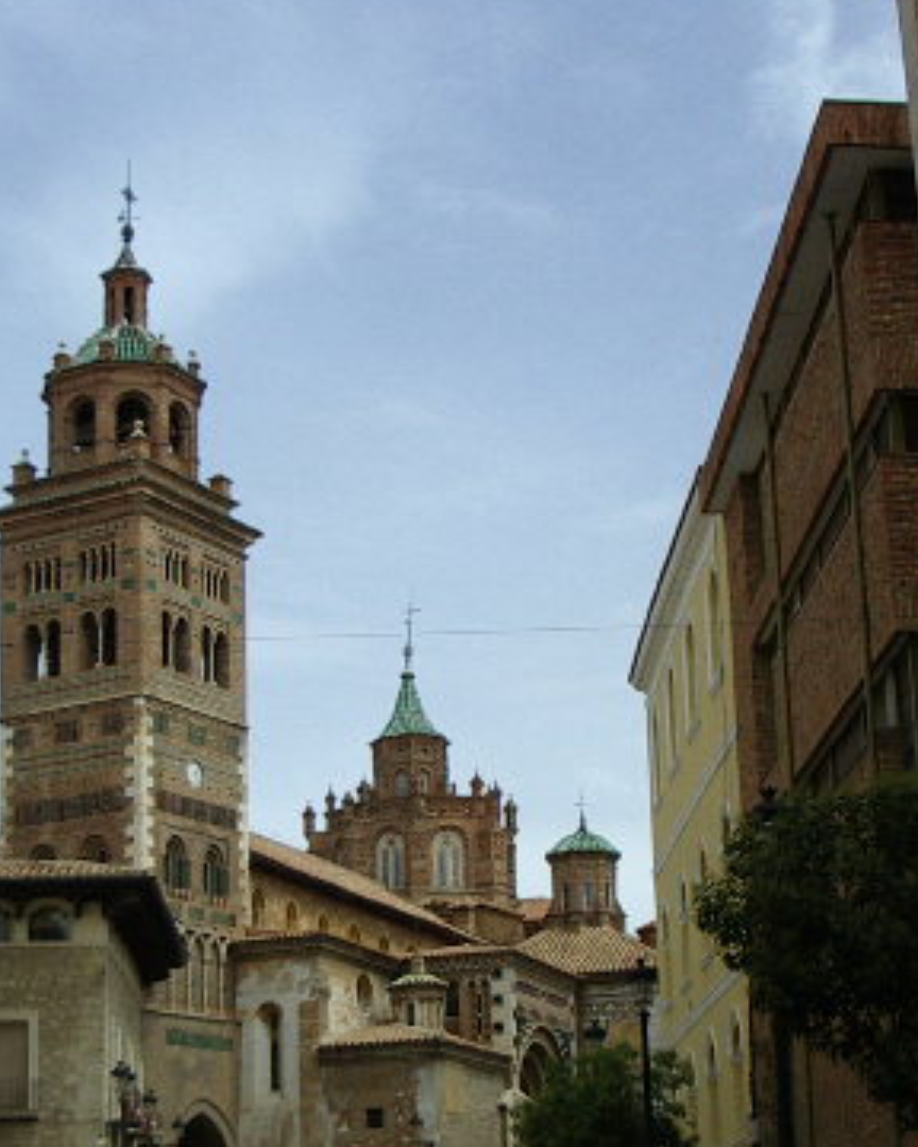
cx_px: 395
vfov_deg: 28.6
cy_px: 720
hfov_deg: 23.1
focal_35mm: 66
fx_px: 2241
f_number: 4.8
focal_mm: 5.8
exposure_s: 1/500
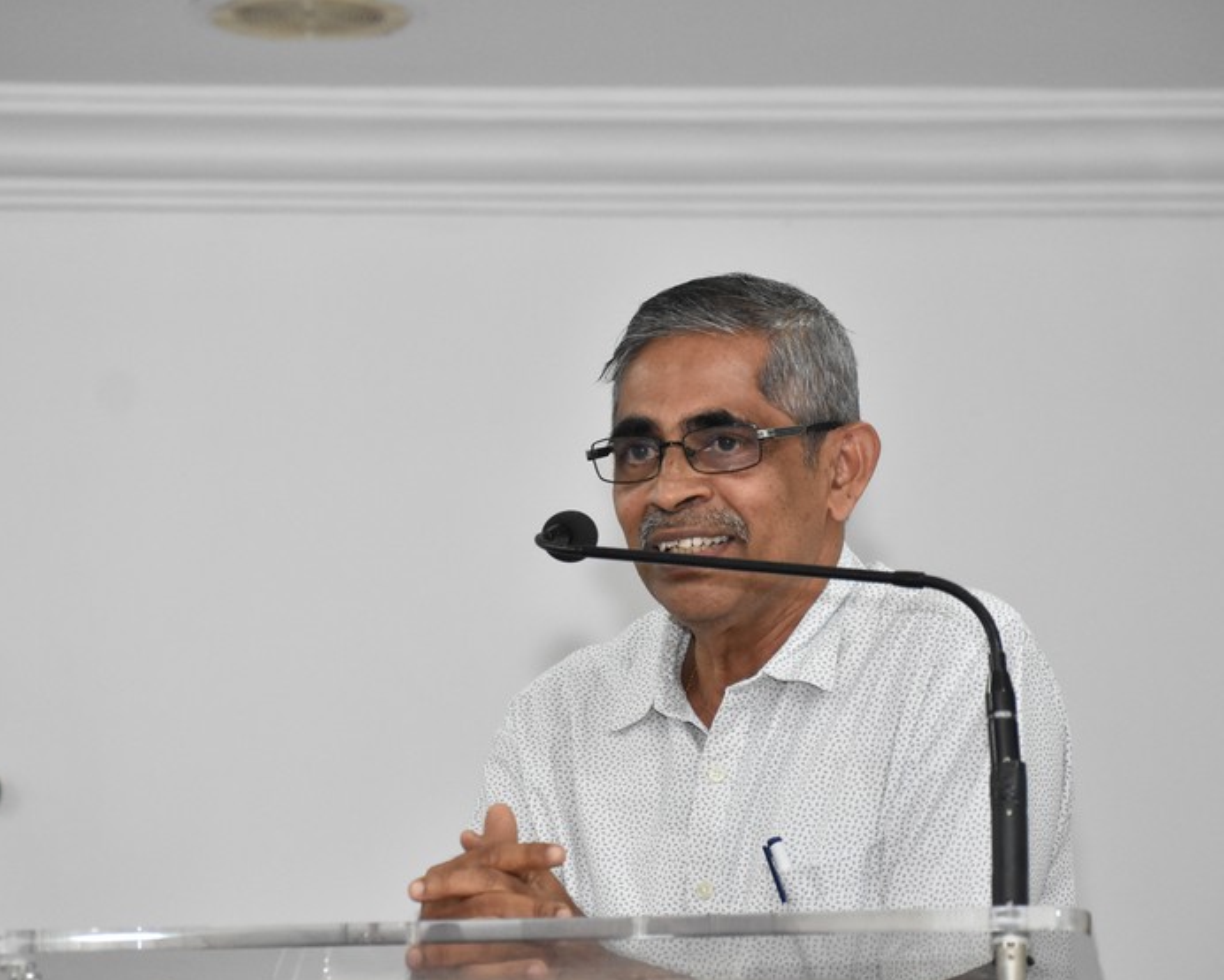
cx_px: 548
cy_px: 529
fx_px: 7428
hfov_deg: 9.4
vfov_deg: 7.5
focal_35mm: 205
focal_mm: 112
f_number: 4.8
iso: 3600
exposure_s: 1/200
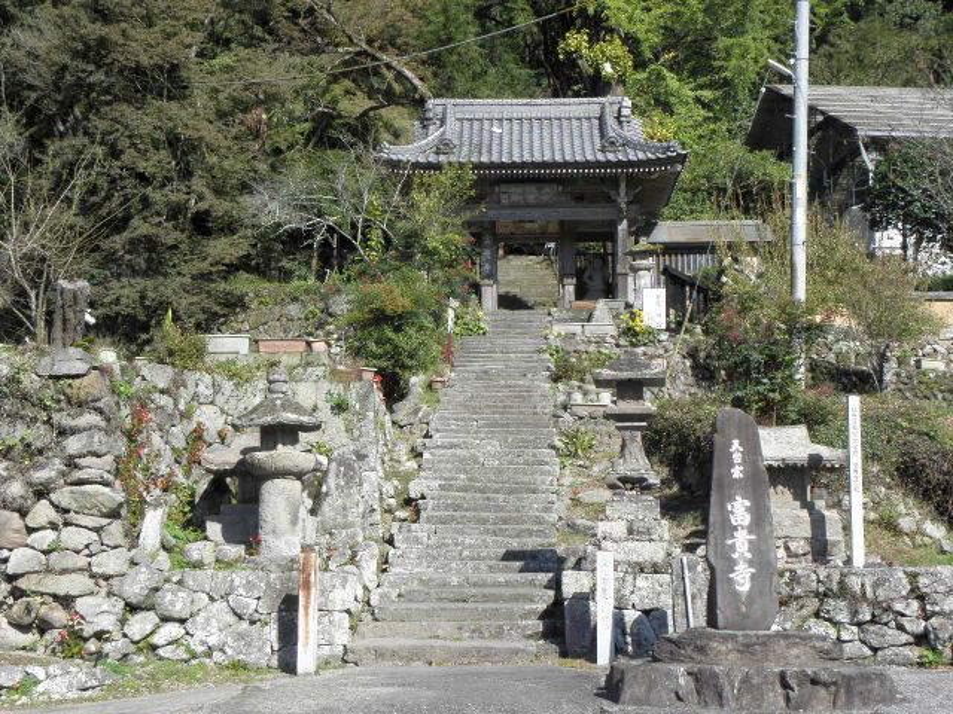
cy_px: 357
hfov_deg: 33.8
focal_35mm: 57
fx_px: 1569
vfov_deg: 25.7
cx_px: 476
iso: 64
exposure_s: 1/160
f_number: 5.6
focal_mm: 10.29
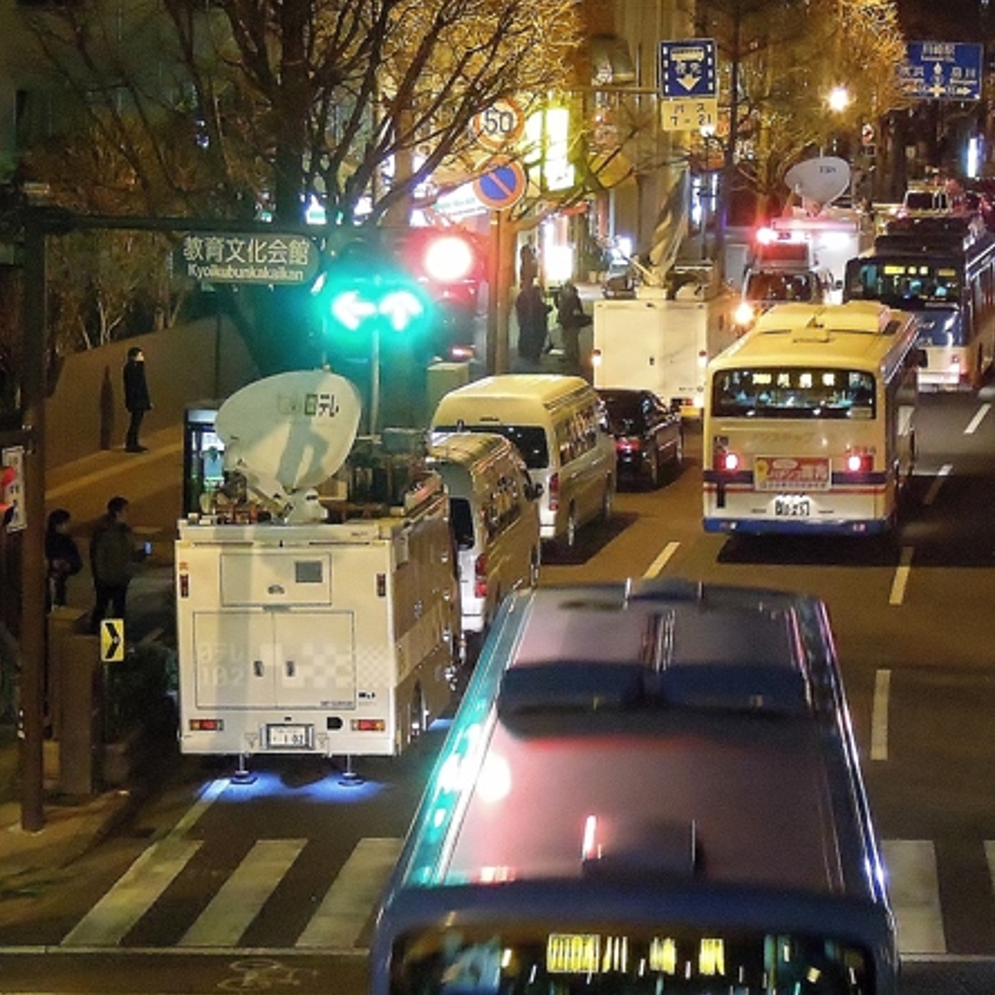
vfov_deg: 15.5
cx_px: 462
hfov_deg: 15.6
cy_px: 724
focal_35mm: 112
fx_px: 3642
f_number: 3.5
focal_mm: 9.9
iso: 1600
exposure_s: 1/15
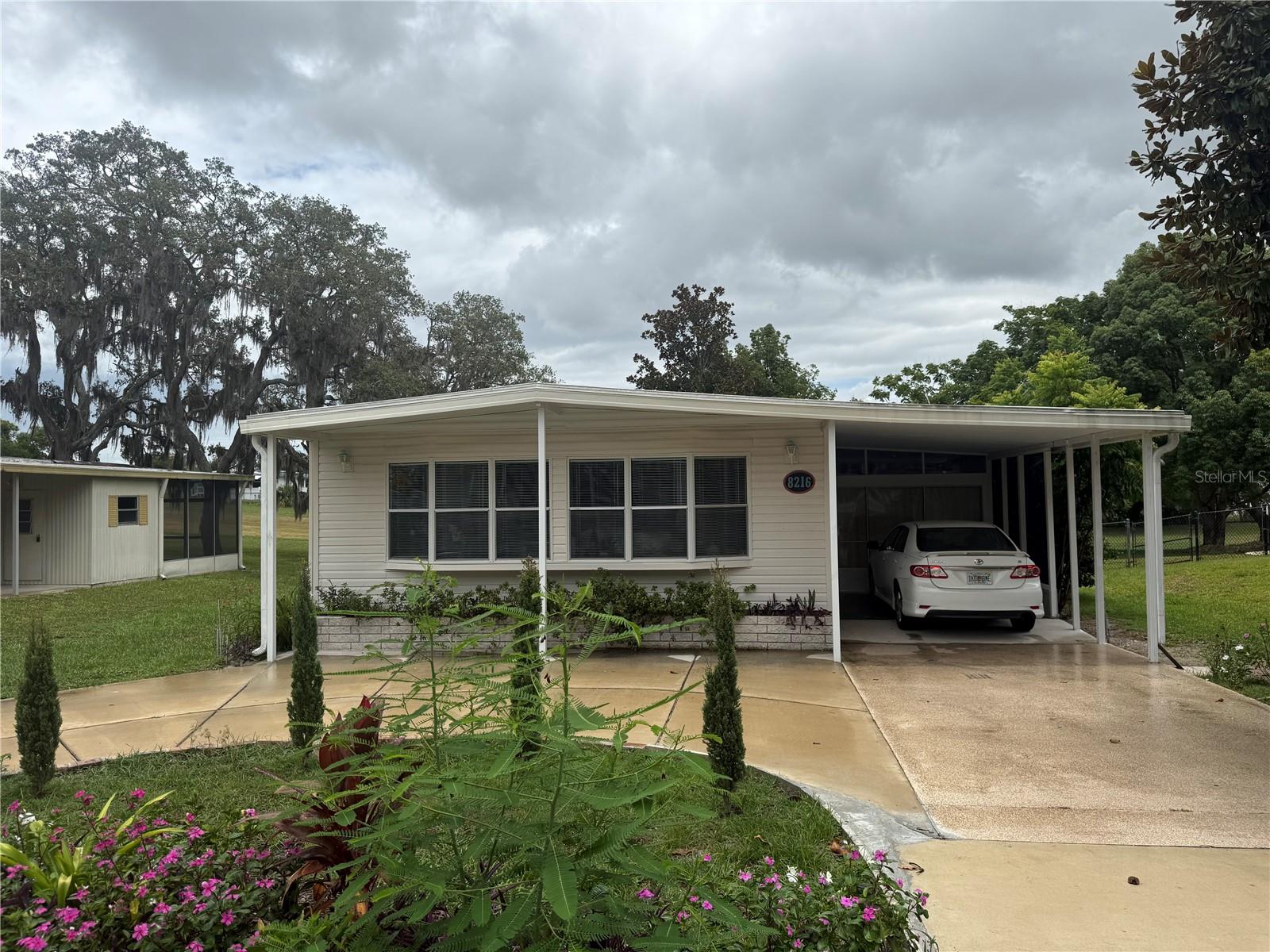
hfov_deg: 71.6
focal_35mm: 24
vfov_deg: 56.8
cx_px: 635
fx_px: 881
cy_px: 476
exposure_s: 1/6173
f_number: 1.78
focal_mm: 6.76
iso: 80
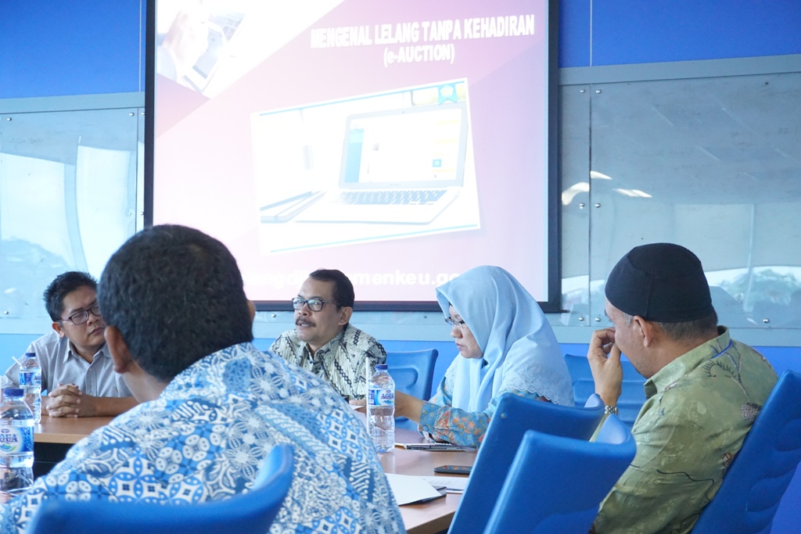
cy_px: 267
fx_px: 1368
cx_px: 400
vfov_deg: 22.1
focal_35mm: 62
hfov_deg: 32.6
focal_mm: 41
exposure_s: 1/50
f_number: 5.6
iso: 3200
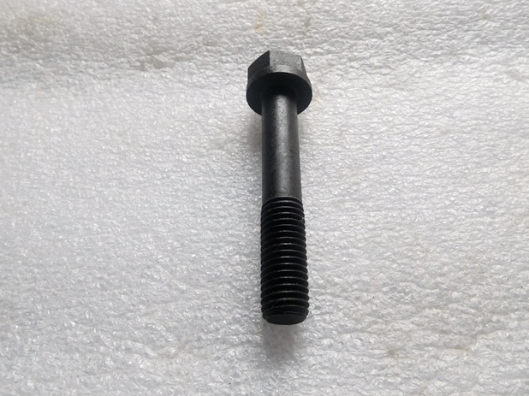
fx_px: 443
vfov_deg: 48.2
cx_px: 273
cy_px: 199
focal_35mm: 29
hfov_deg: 61.7
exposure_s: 1/50
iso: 125
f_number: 3.5
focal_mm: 5
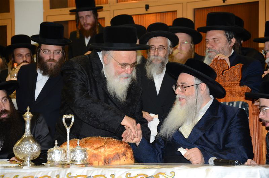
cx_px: 134
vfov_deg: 10.1
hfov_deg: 15.2
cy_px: 89
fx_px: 1007
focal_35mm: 135
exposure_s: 1/80
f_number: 5.6
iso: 1000
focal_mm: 90
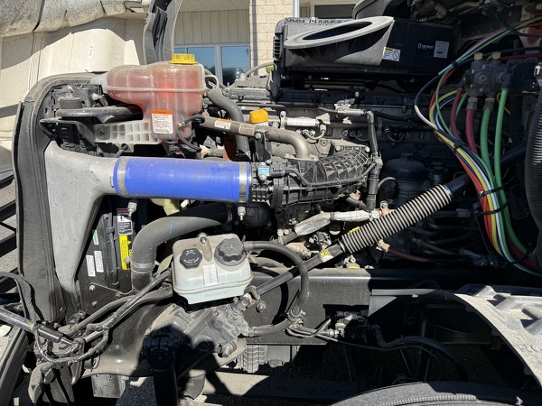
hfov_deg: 71.6
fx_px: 376
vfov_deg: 56.8
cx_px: 271
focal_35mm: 24
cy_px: 203
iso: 80
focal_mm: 6.76
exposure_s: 1/2445
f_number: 1.78
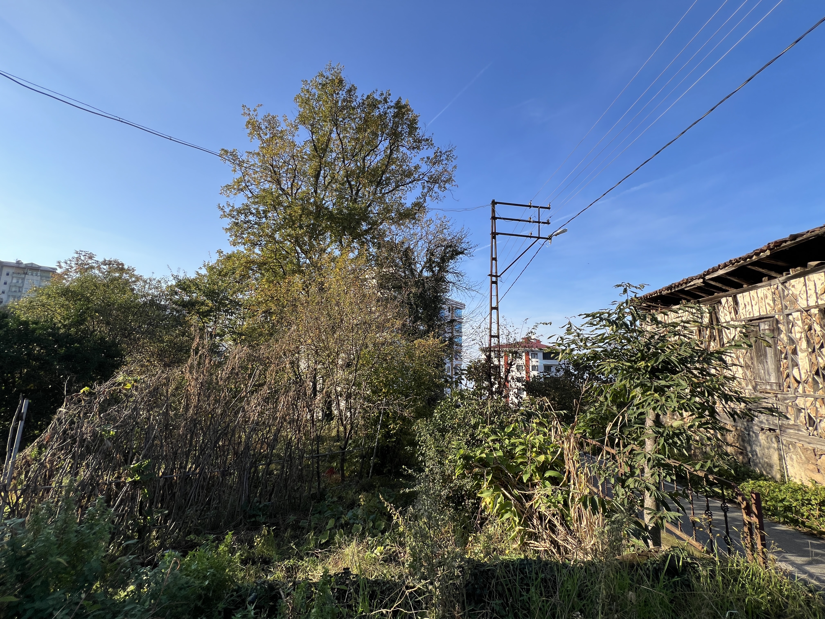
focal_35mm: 13
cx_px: 412
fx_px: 310
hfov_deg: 106.2
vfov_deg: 89.9
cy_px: 310
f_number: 1.8
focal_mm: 1.57
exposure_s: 1/737
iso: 32
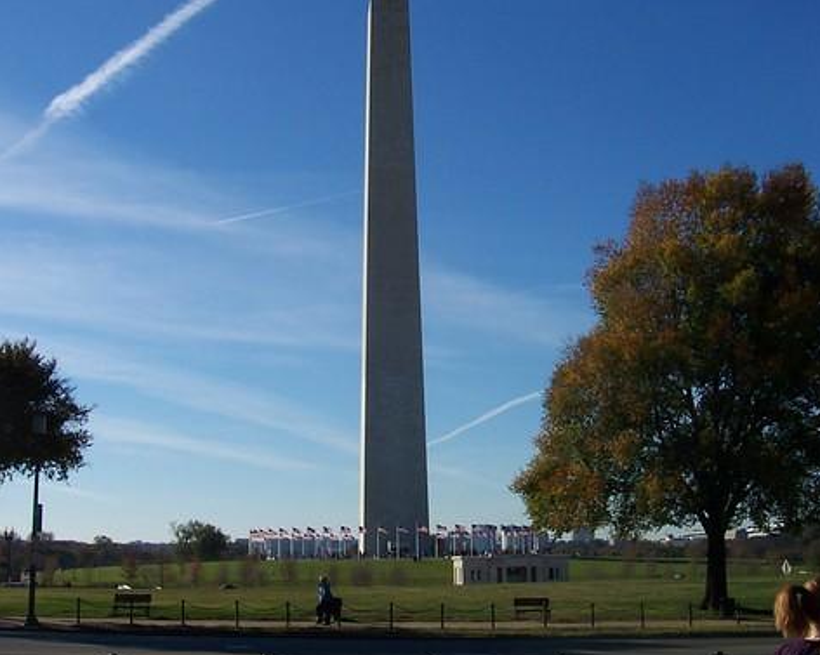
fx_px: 1188
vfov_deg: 30.8
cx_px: 413
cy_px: 332
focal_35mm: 49
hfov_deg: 38.1
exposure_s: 1/1000
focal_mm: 5.6
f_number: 5.6
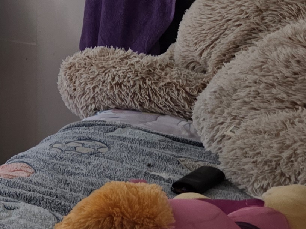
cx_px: -331
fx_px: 999
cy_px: -127
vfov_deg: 12.4
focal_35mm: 113
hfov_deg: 14.2
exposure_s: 1/50
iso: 125
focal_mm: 6.3
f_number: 1.7
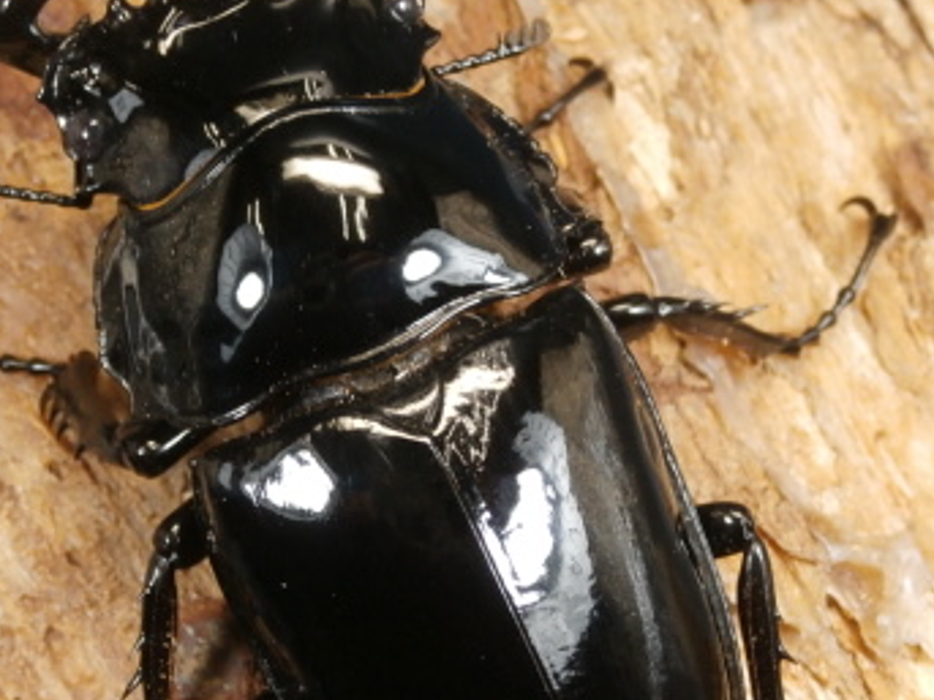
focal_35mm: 125
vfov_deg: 11.8
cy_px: 332
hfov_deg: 15.7
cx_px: 310
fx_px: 3372
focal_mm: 11.86
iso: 200
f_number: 4.3
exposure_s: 1/60
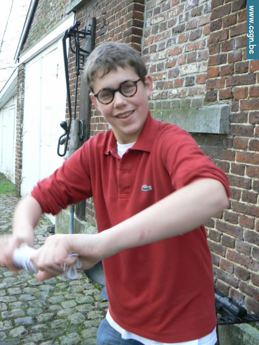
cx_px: 130
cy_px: 172
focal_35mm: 36
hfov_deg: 39.7
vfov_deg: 51.4
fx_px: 359
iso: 80
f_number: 3.6
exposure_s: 1/50
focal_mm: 6
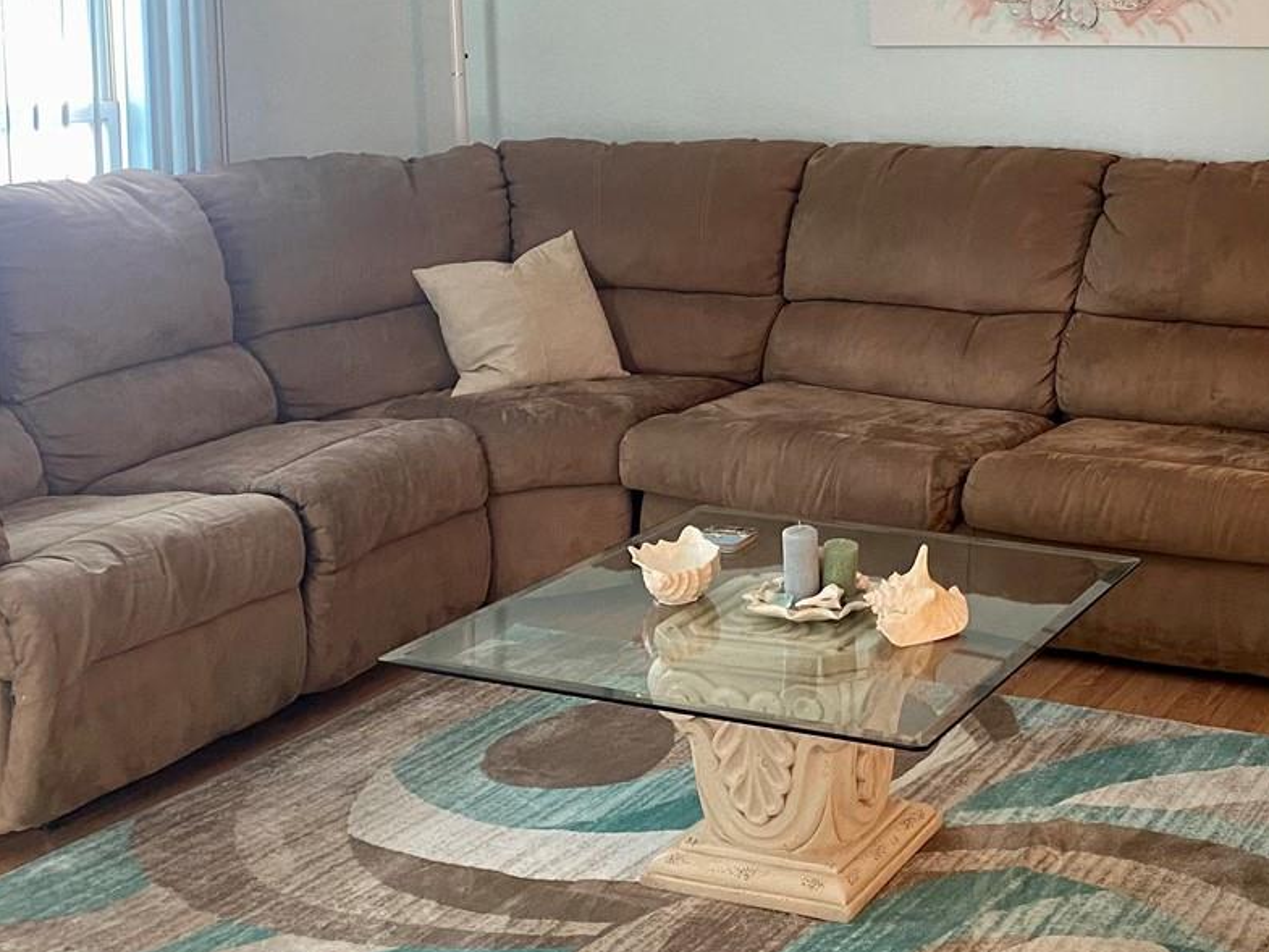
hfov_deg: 34.4
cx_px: 1109
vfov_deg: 27.1
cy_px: 213
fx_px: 1943
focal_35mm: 53
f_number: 1.8
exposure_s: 1/60
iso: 200
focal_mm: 4.25
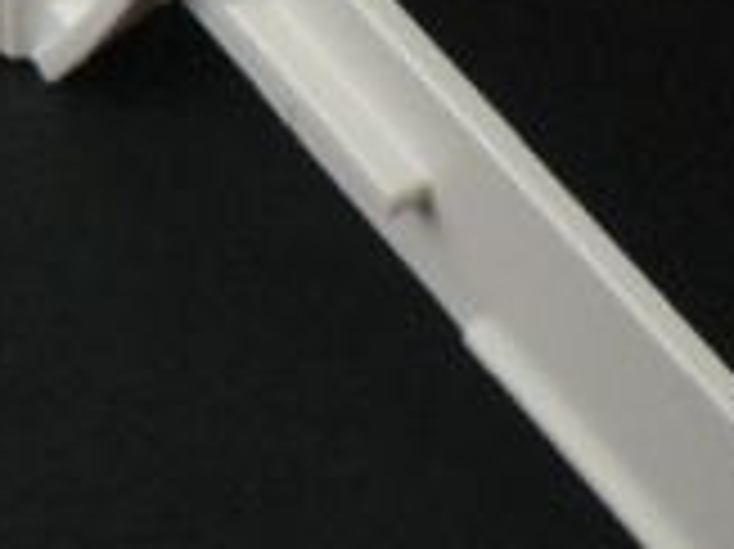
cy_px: 146
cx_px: 779
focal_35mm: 142
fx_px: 3009
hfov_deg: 13.7
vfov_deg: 10.4
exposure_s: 1/30
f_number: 4
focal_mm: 6
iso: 160
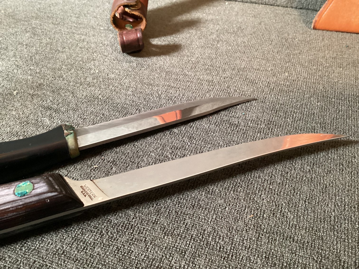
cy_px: 134
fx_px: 322
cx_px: 180
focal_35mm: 31
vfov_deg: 45.4
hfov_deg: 58.3
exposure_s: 1/20
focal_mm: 3.3
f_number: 2.4
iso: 800
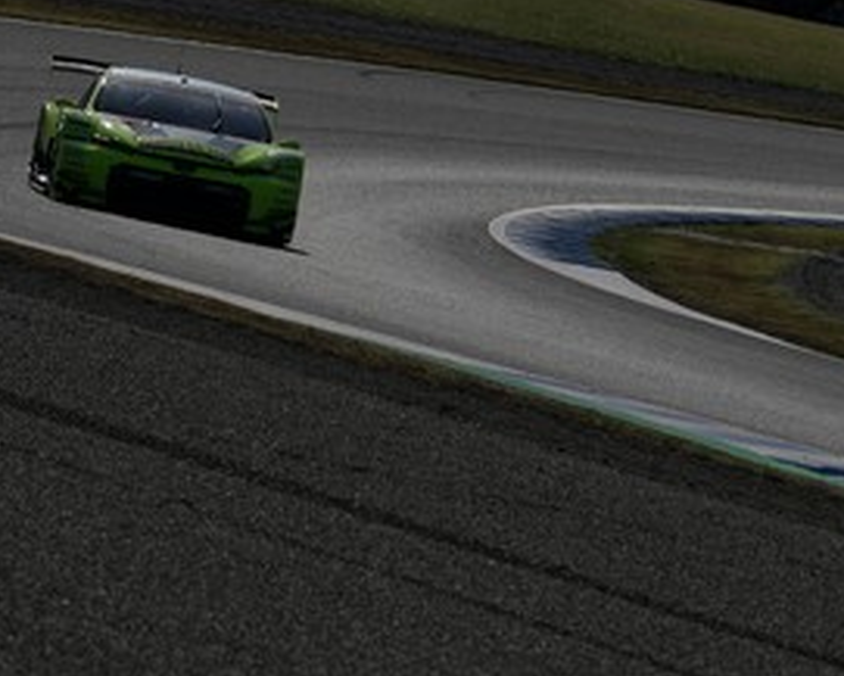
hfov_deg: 3.8
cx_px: 853
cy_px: 187
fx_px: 12769
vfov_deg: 3.0
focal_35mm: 511
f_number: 11
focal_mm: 205
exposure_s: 1/1600
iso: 200
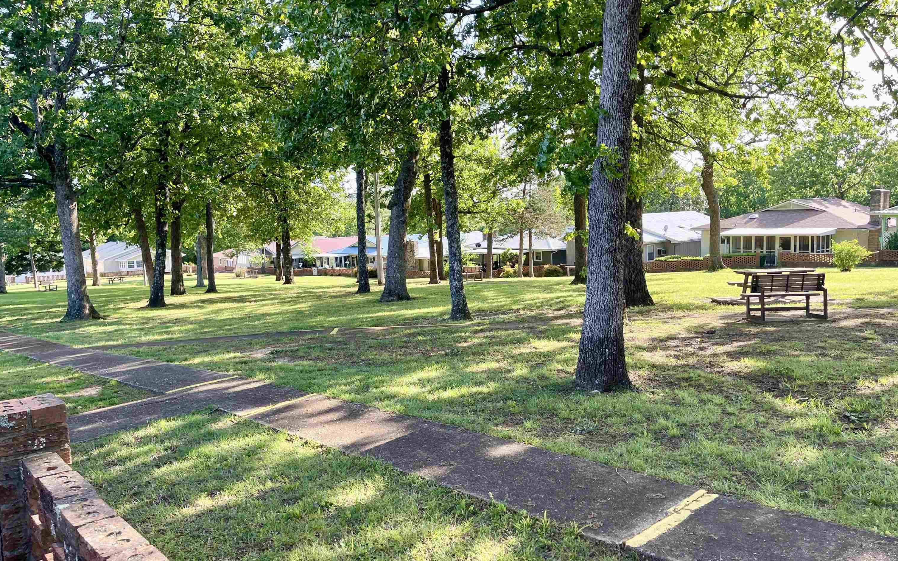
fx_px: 661
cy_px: 280
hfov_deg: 68.4
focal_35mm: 27
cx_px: 456
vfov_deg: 46.0
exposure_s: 1/370
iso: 32
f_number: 1.6
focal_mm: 5.1
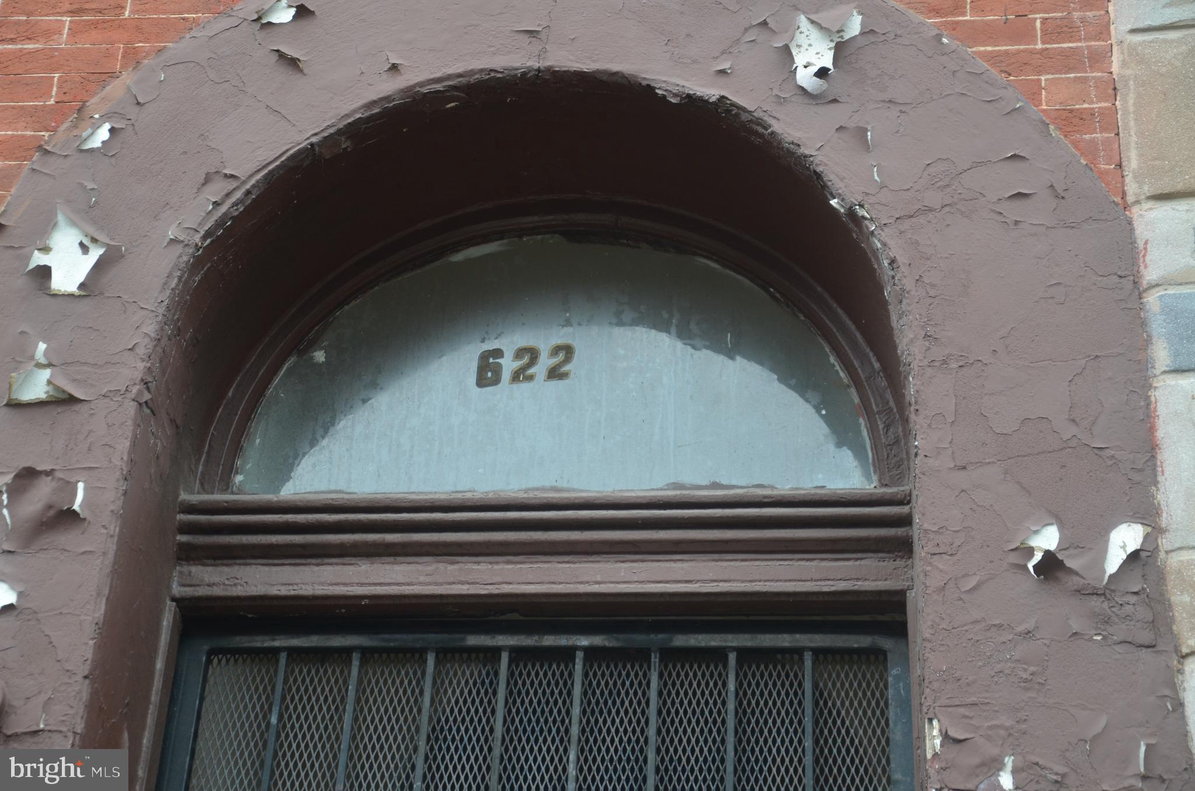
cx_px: 598
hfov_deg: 27.0
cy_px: 396
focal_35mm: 75
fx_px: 2484
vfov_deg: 18.1
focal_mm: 50
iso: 400
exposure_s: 1/60
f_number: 5
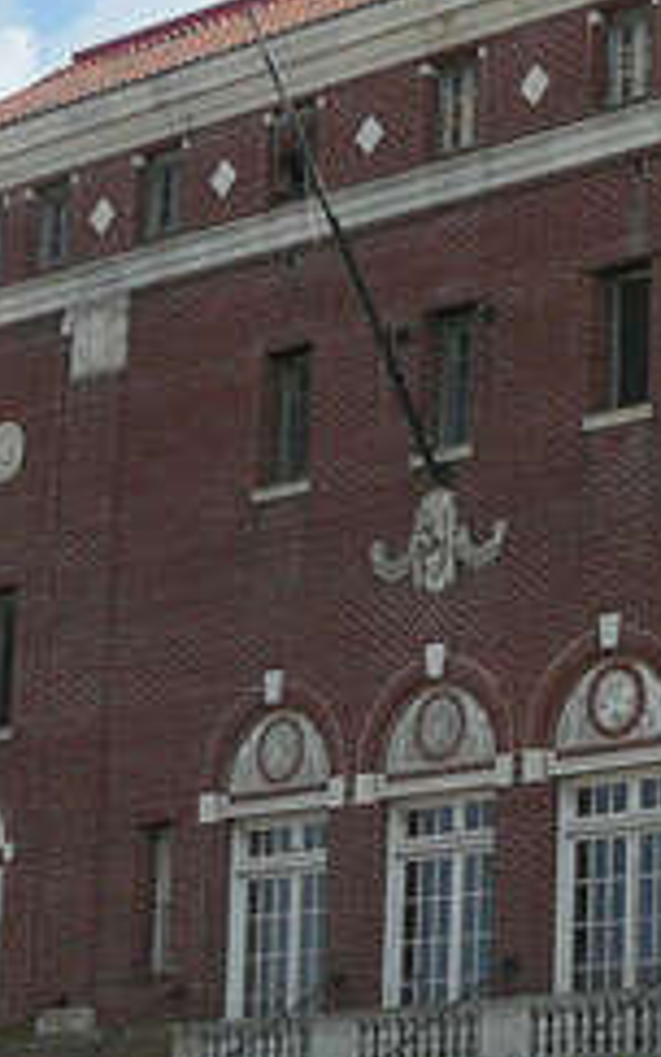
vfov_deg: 17.1
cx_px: 1070
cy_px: 652
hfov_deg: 10.3
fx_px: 3514
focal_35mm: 122
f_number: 5
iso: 80
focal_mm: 5.2
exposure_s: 1/500
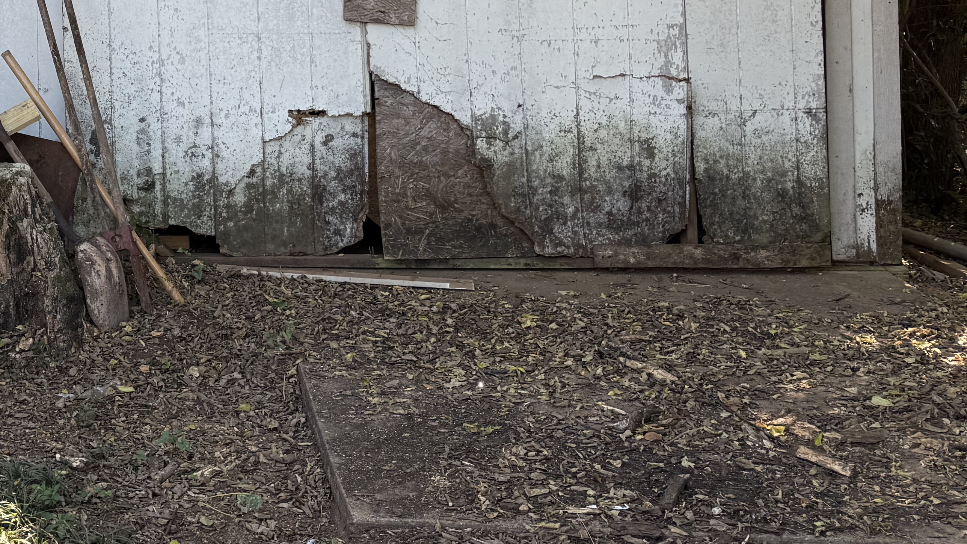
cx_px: -10
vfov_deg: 19.8
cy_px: -65
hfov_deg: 32.9
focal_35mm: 58
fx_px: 1487
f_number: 1.78
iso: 80
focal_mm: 6.76
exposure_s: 1/318
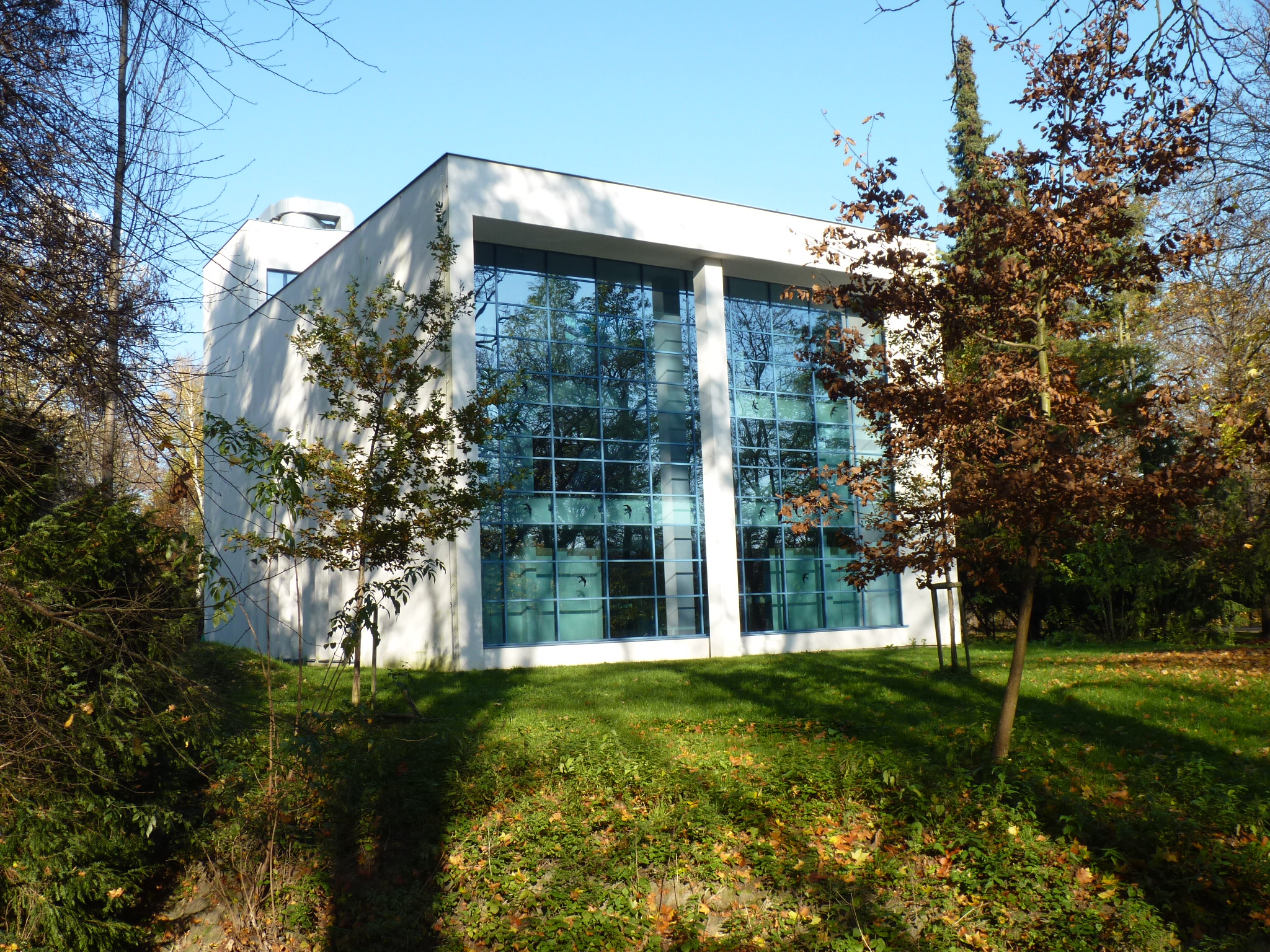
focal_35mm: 34
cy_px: 476
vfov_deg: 41.8
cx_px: 635
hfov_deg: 54.0
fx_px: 1247
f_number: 4
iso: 80
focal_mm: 6
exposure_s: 1/160
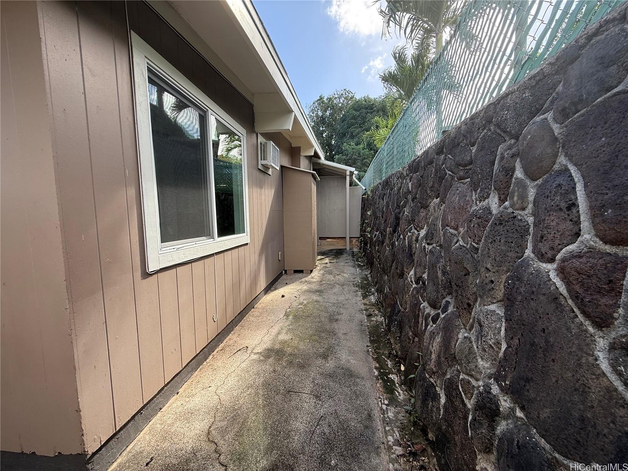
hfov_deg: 102.1
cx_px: 314
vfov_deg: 85.7
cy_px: 236
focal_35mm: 14
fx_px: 254
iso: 50
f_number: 2.2
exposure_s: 1/256
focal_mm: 2.22
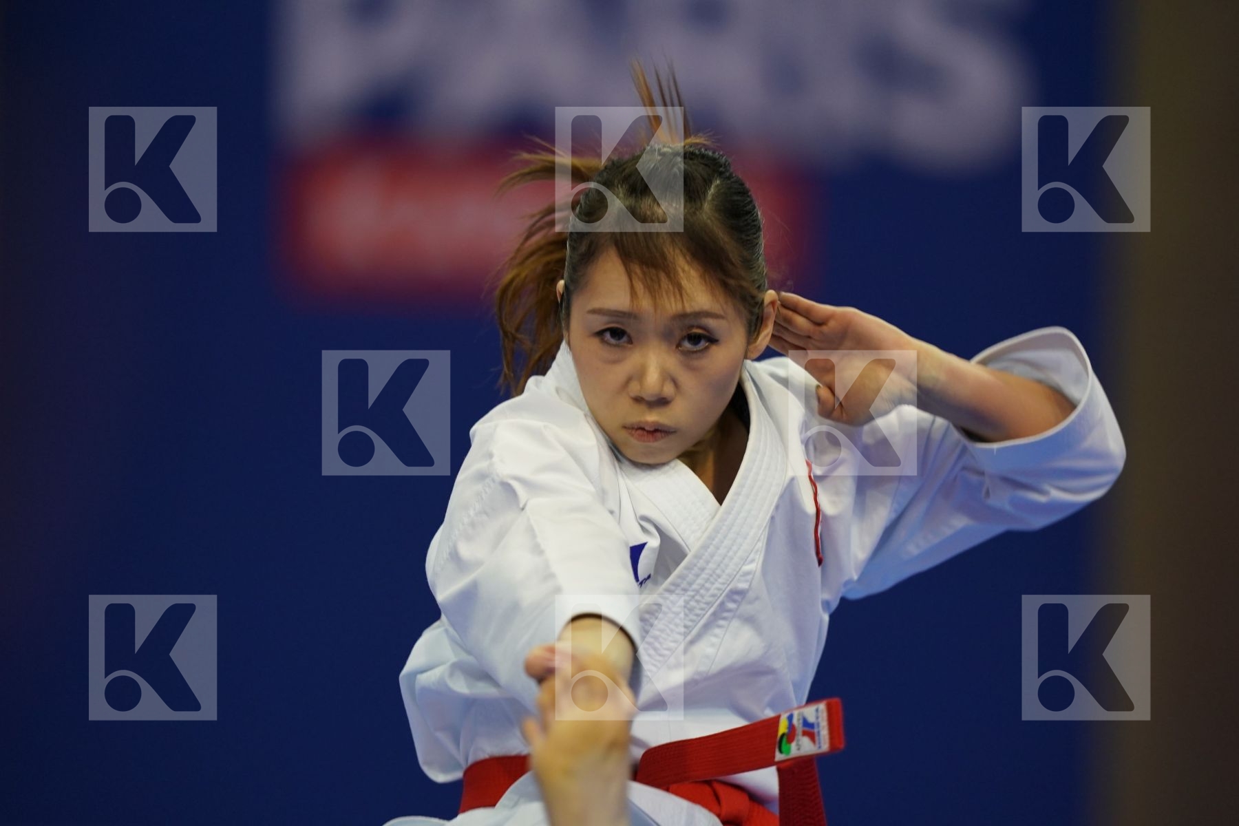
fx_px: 13766
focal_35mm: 400
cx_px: 620
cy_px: 413
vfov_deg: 3.4
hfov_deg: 5.2
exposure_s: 1/500
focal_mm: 400
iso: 2000
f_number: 2.8
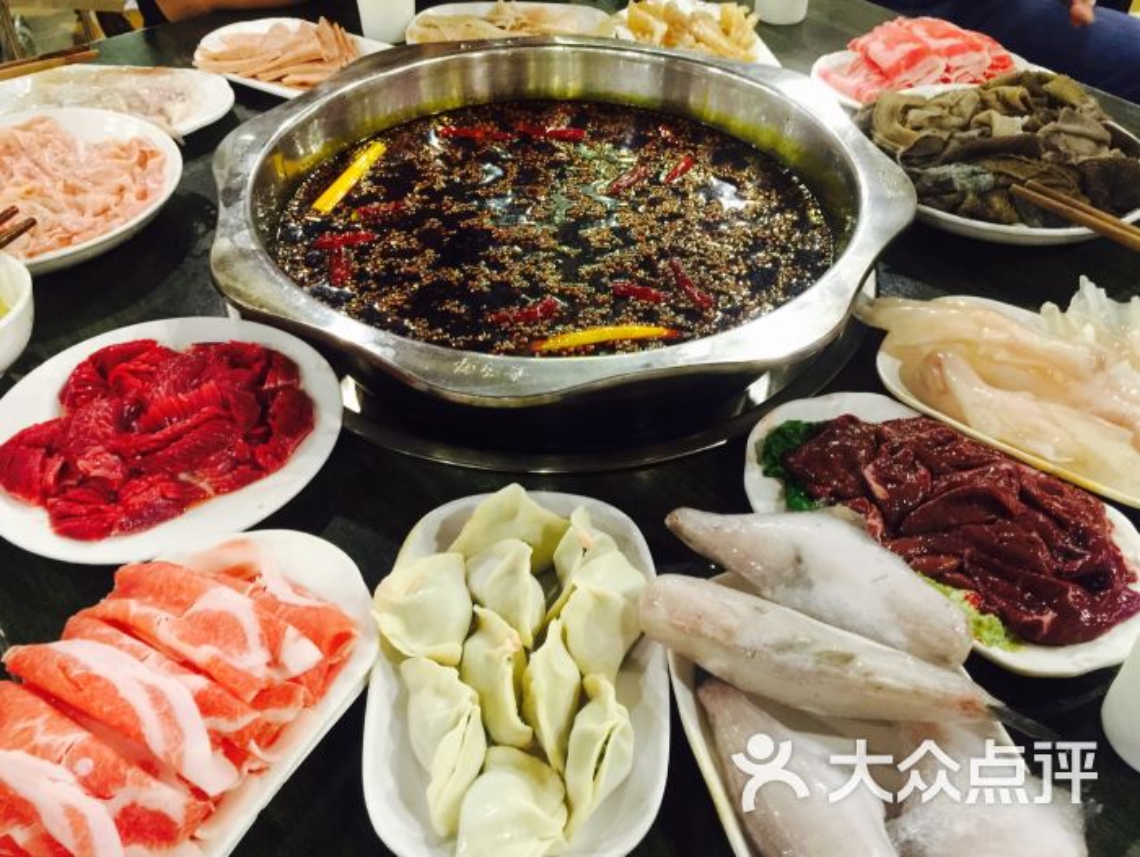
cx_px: 570
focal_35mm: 29
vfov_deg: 48.3
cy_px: 428
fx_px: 956
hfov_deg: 61.6
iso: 125
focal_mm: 4.15
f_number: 2.2
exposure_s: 1/8
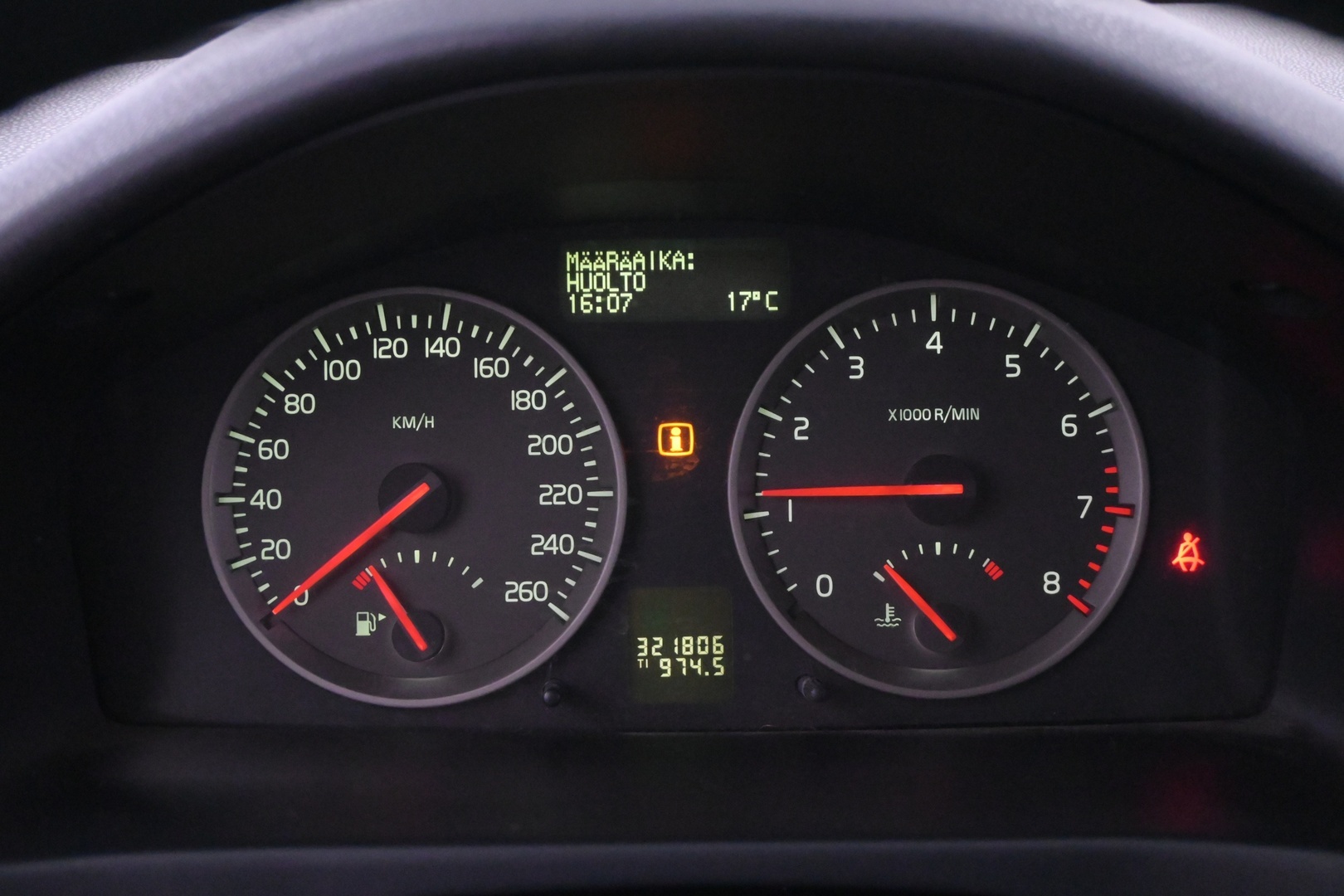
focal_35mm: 54
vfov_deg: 25.1
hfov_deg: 36.9
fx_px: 2016
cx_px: 672
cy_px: 448
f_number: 5.3
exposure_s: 1/60
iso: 6400
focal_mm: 36
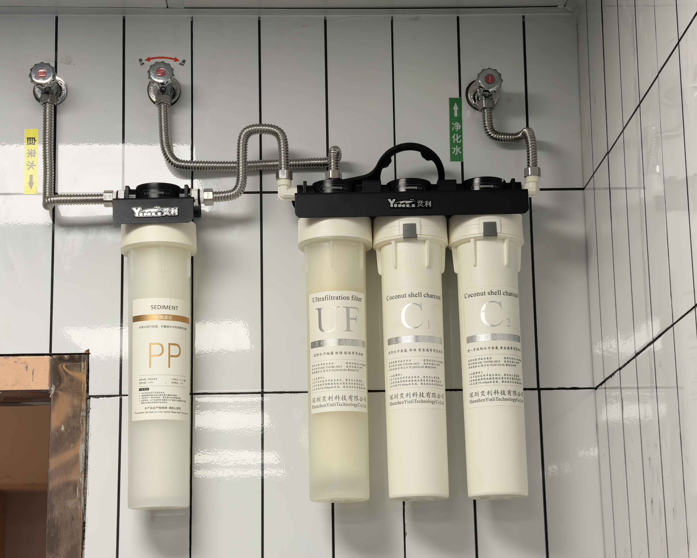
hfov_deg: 26.1
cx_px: 345
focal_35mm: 73
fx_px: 1506
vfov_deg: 21.0
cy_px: 279
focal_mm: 6.98
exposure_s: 1/105
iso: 50
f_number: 1.4
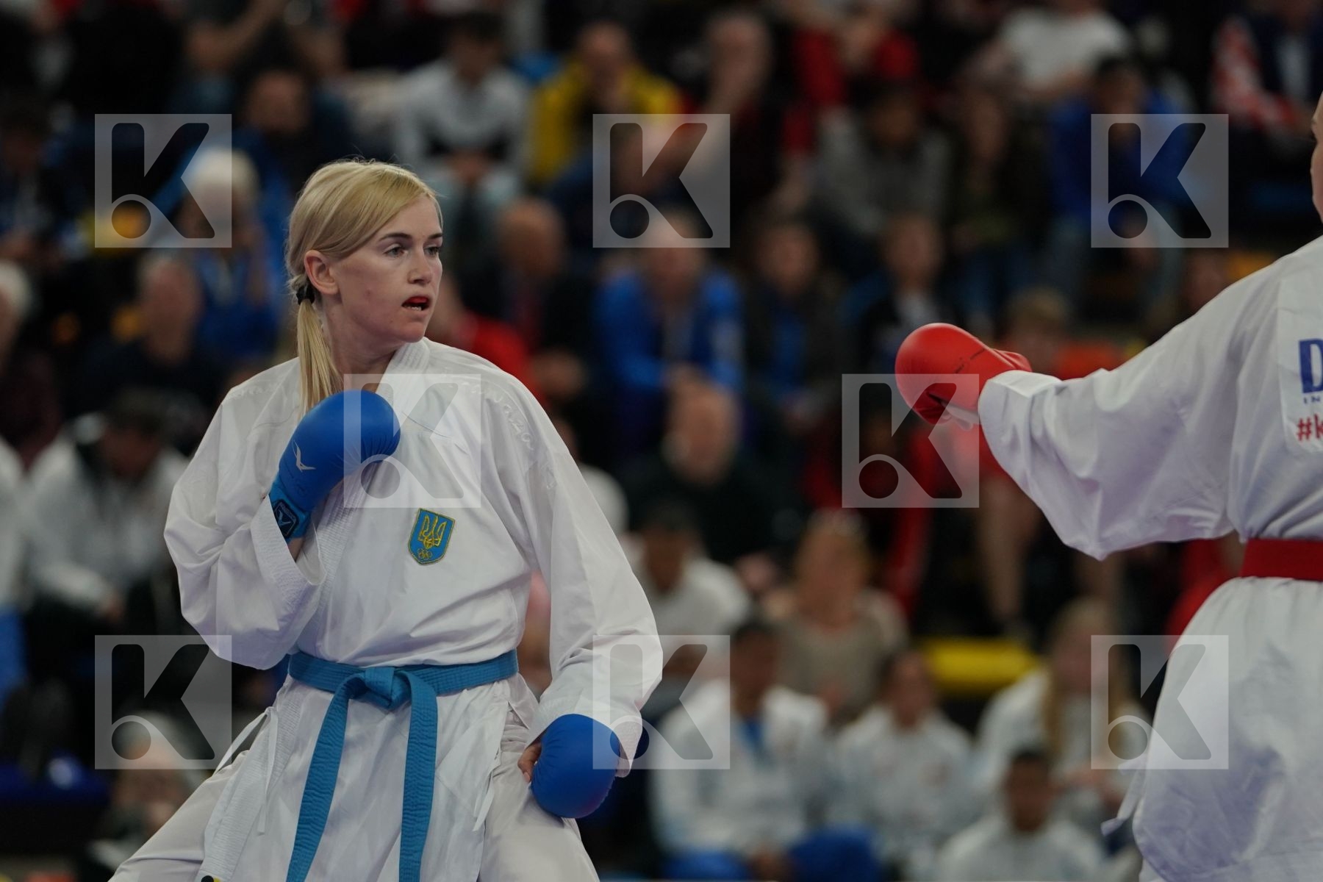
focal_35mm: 291
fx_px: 10693
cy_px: 441
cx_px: 662
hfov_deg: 7.1
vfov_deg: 4.7
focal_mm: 194
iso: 1250
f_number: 2.8
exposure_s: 1/1000
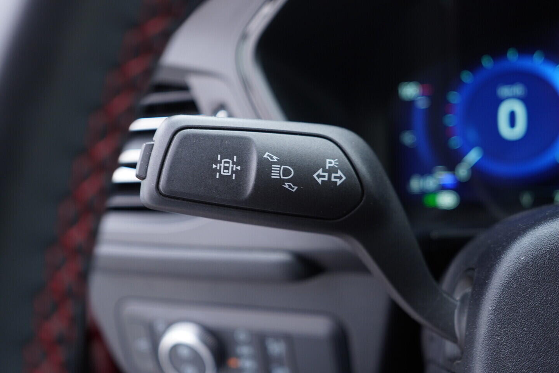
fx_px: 559
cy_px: 186
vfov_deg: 36.9
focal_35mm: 36
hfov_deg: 53.1
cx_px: 280
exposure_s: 1/40
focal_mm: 24
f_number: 2.8
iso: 320
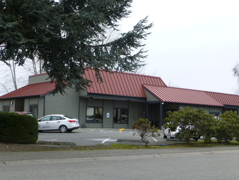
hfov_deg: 35.5
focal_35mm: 54
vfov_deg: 27.0
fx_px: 373
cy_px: 90
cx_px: 120
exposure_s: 1/60
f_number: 4.6
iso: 100
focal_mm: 9.7
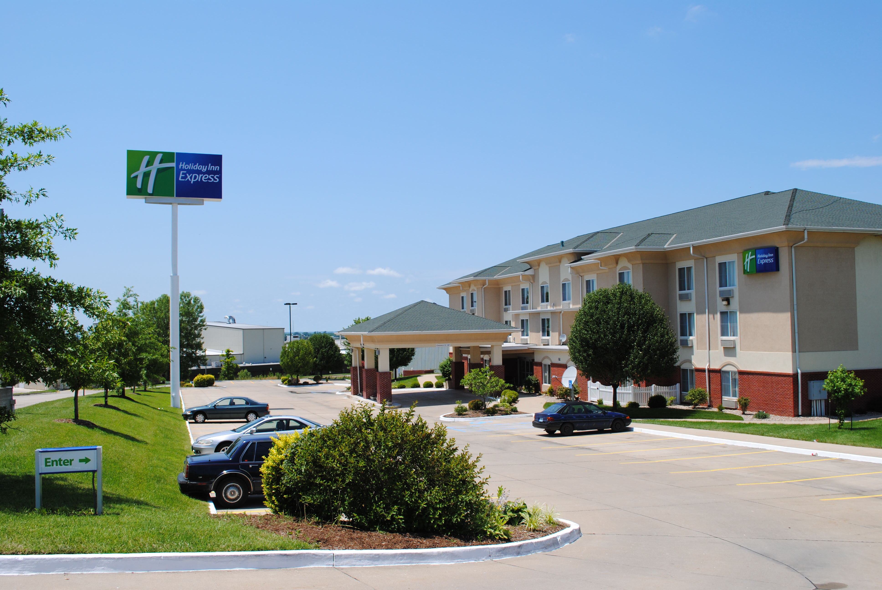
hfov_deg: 57.2
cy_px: 295
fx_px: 809
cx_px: 441
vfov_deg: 40.1
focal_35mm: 33
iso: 100
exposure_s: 1/320
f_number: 8
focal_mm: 22
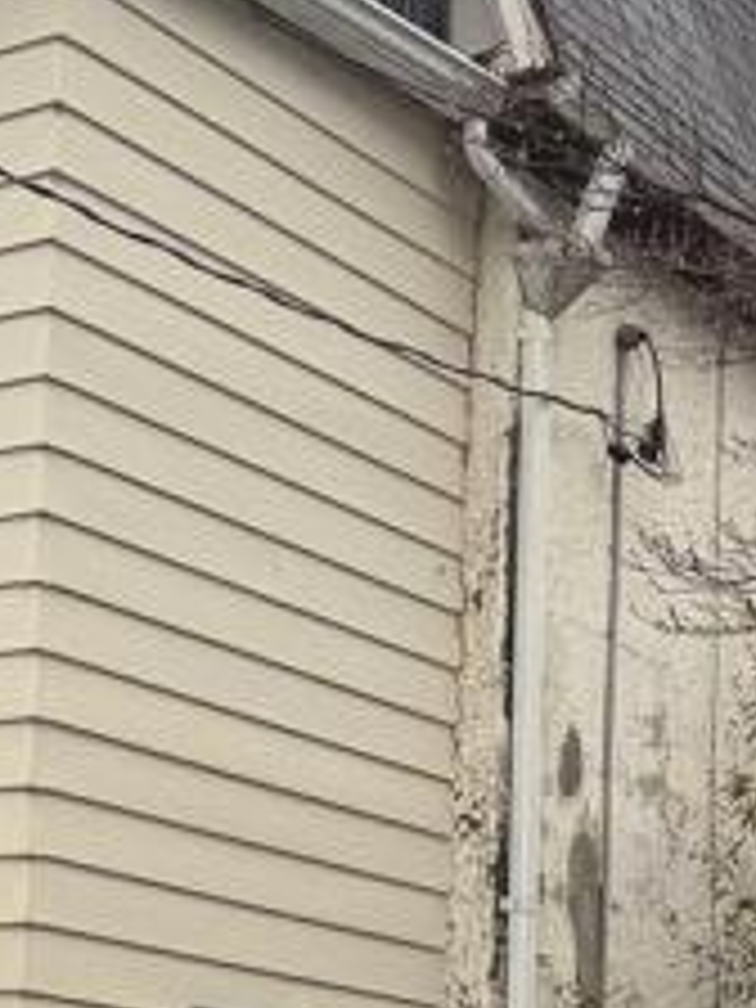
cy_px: 976
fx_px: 2999
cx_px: -130
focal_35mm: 103
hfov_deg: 14.0
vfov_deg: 18.6
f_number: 1.78
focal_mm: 6.76
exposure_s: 1/627
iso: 80
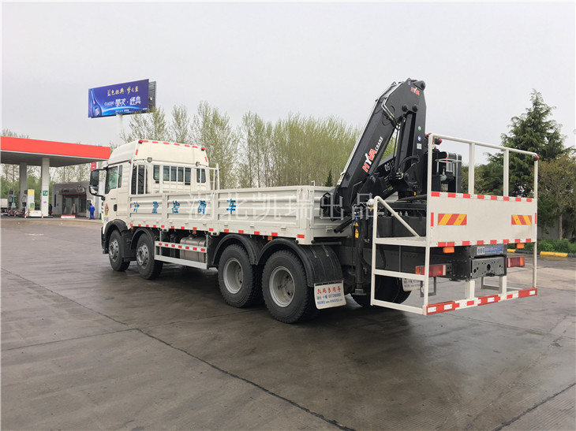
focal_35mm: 29
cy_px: 216
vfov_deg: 48.2
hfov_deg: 61.7
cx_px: 288
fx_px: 482
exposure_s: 1/33
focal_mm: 4.15
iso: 25
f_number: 2.2
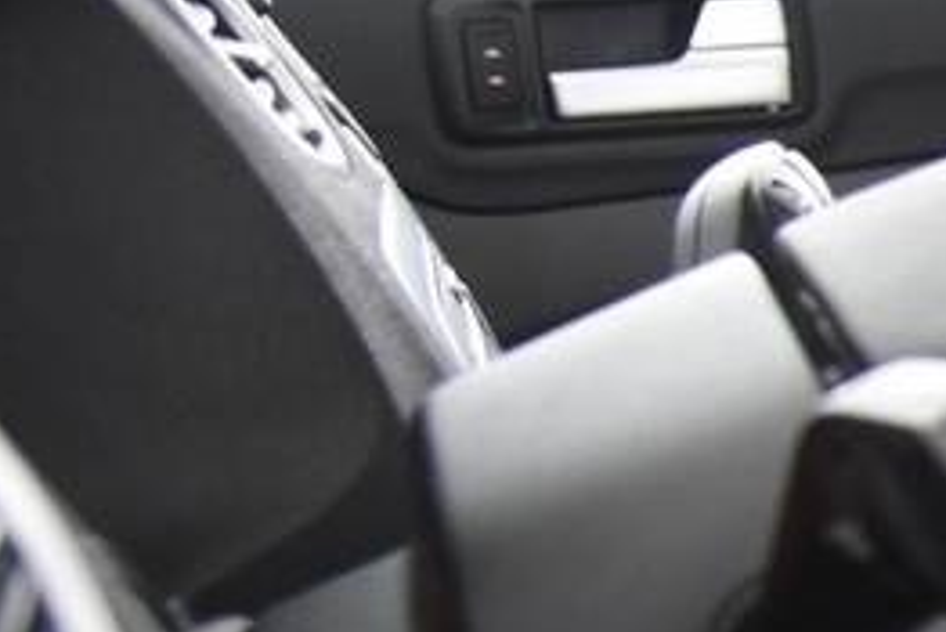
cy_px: 925
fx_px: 3891
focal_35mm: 148
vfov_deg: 9.1
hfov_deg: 10.6
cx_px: 2654
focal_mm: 24
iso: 4000
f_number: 4
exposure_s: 1/20
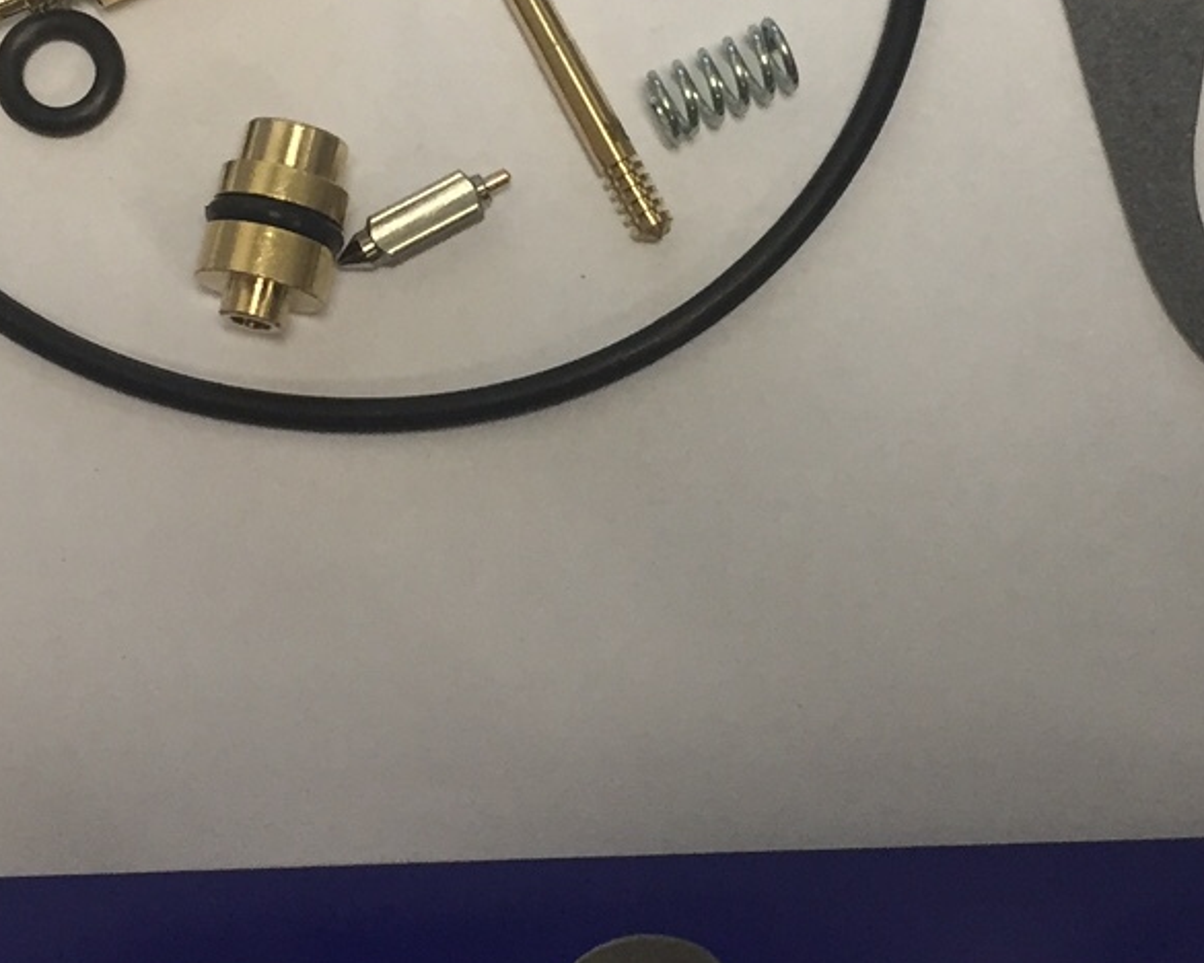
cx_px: 677
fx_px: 2815
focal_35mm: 79
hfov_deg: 24.1
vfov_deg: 19.4
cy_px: 372
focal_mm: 4.15
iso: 100
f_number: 2.2
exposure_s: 1/30
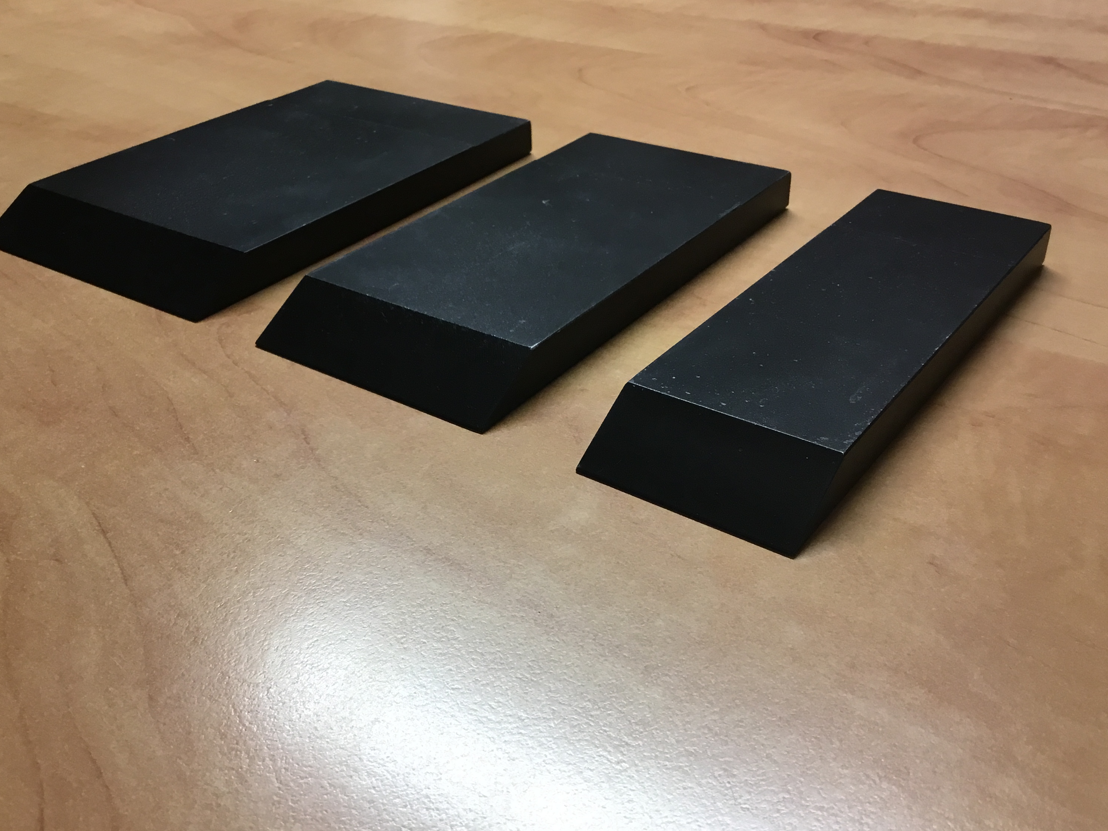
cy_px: 422
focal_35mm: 34
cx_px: 516
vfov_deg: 41.8
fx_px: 1088
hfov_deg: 53.9
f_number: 2.4
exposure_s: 1/33
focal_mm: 3.3
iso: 80
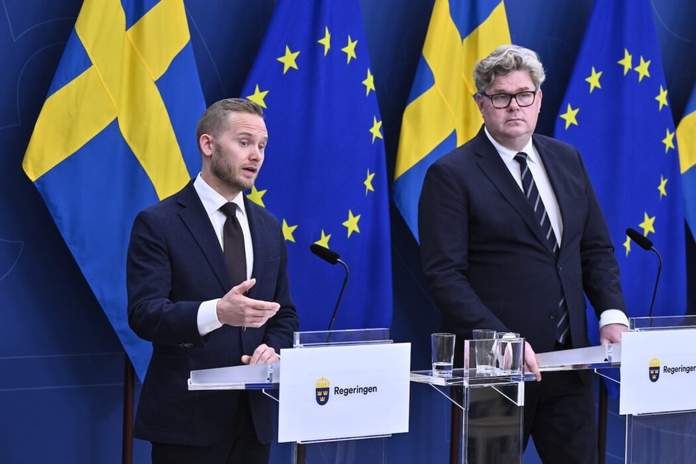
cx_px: 348
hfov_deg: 19.8
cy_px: 232
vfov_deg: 13.3
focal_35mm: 103
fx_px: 1991
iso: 2500
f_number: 5.6
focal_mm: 103
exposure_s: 1/320
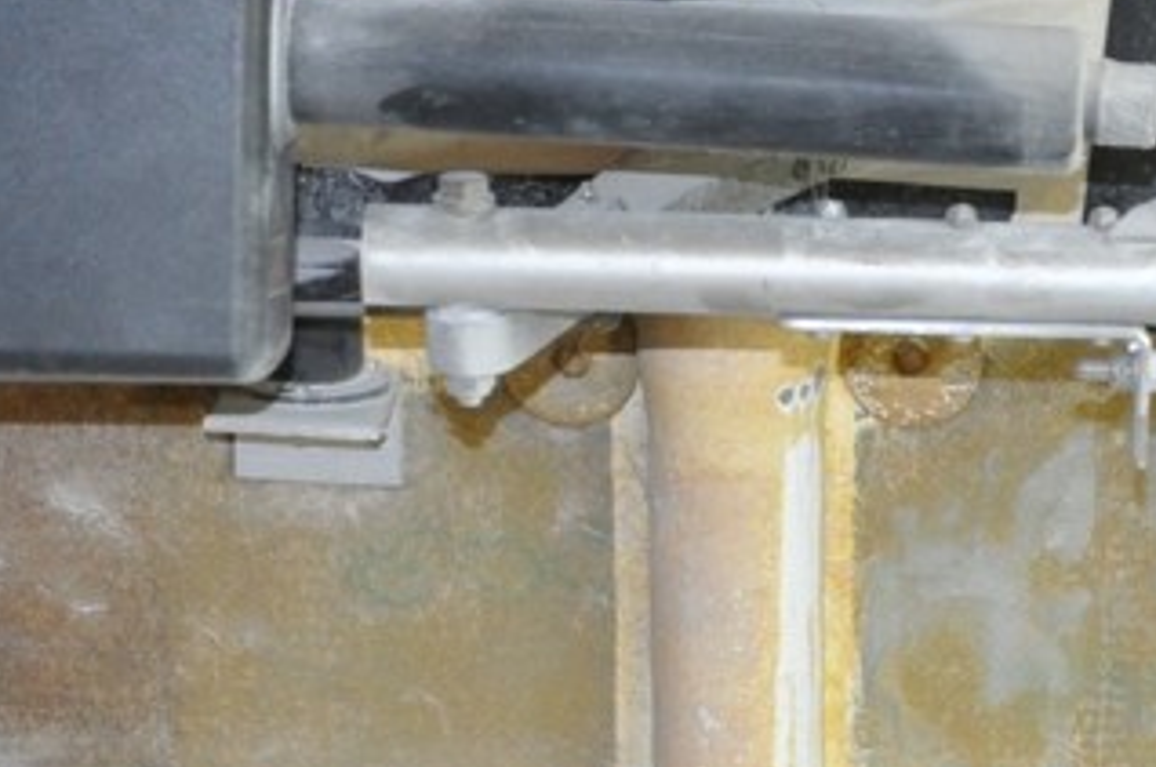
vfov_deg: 8.9
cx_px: 985
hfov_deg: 13.5
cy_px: 923
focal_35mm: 151
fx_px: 4841
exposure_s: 1/60
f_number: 4.2
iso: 800
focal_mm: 32
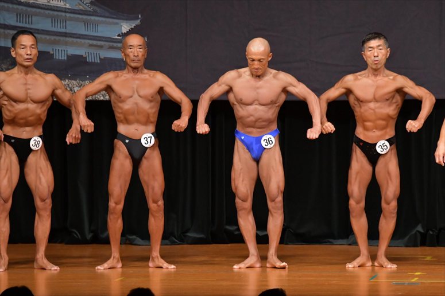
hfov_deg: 7.2
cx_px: 222
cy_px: 148
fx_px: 3521
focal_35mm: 285
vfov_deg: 4.8
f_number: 5.6
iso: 5000
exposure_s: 1/400
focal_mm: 190
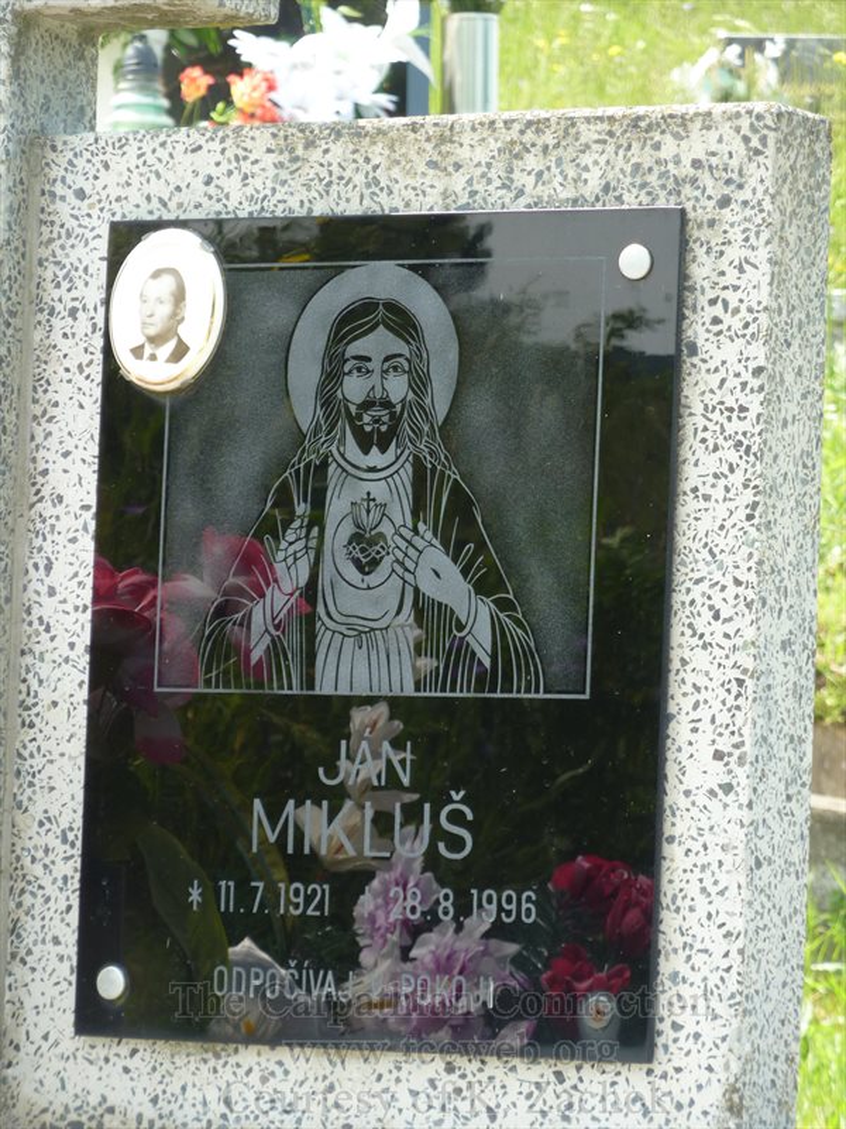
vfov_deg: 10.1
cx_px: 423
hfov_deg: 7.6
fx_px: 6387
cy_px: 564
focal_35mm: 196
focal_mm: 32.1
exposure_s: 1/100
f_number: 4.5
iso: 80
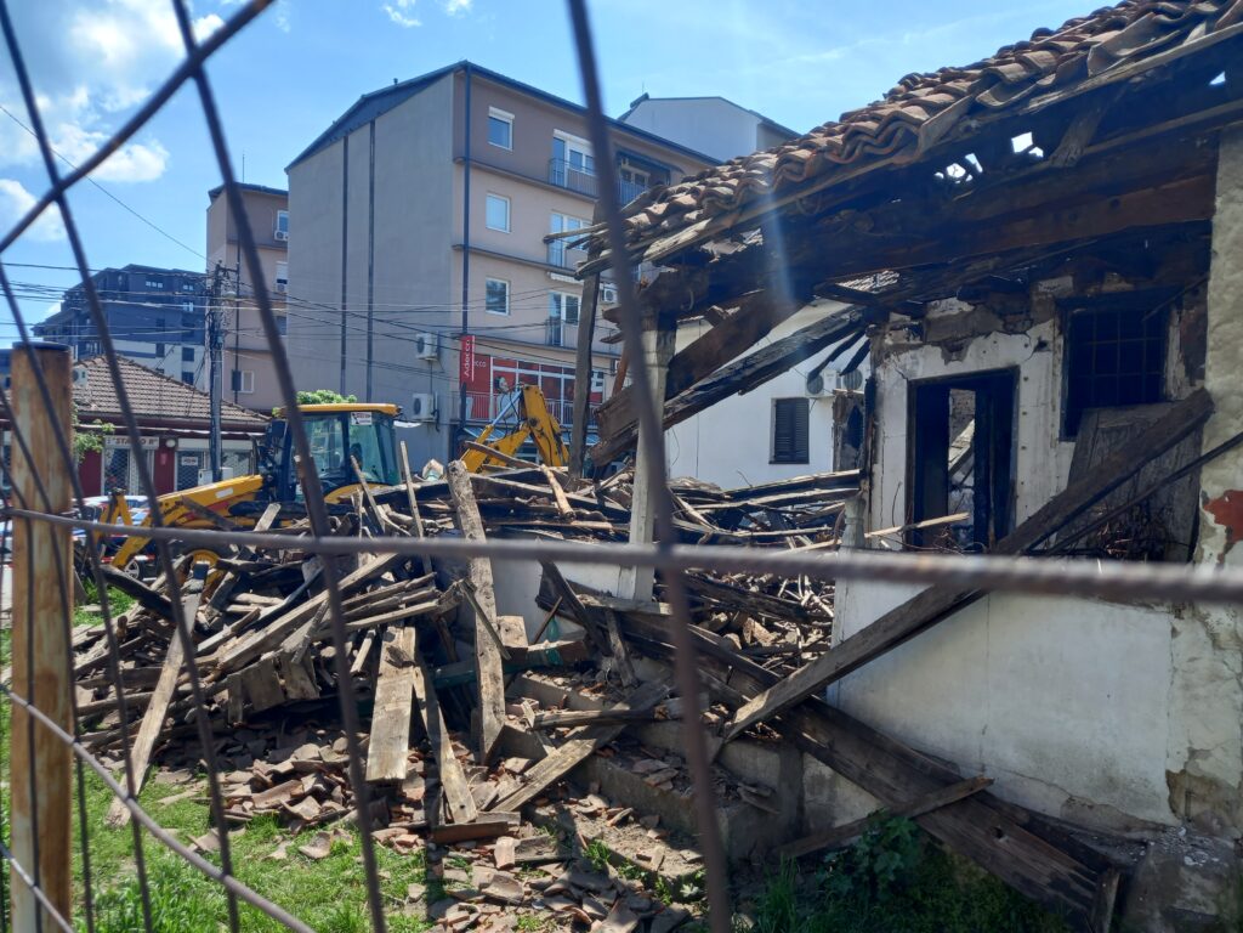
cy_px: 466
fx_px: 898
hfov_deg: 69.4
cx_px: 622
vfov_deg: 54.9
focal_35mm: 25
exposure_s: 1/245
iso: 25
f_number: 2
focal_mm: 4.6
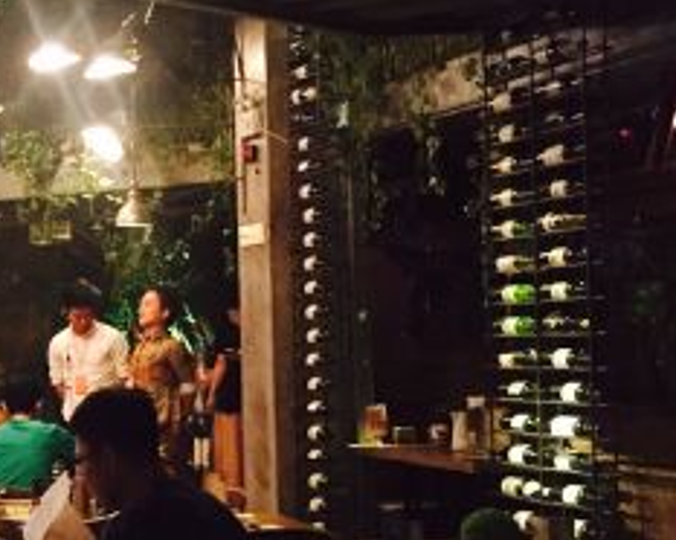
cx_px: -209
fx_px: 1699
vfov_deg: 18.0
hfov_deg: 20.5
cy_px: 332
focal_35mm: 85
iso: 400
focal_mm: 4.15
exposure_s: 1/17
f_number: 2.2
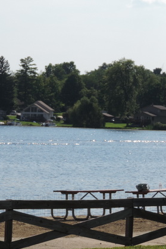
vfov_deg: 12.1
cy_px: 88
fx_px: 1168
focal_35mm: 169
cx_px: 62
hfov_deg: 8.1
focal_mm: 15.1
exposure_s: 1/1000
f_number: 4
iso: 80
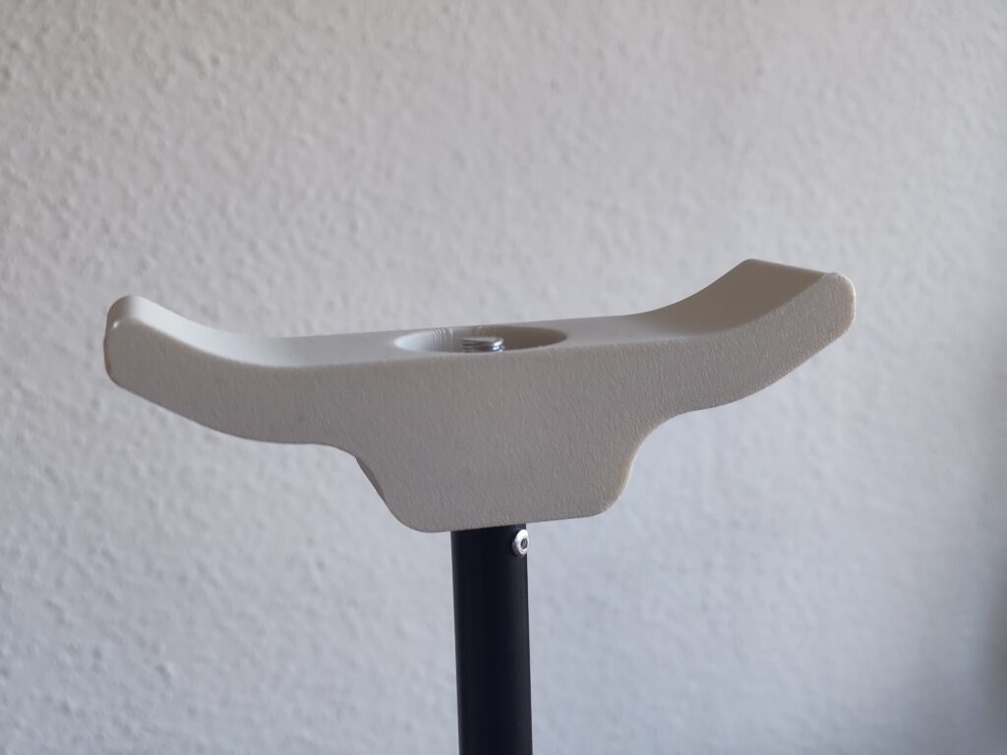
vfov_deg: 29.1
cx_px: 504
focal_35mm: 50
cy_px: 378
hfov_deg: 38.2
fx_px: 1455
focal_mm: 7.1
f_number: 2
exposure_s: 1/100
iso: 820
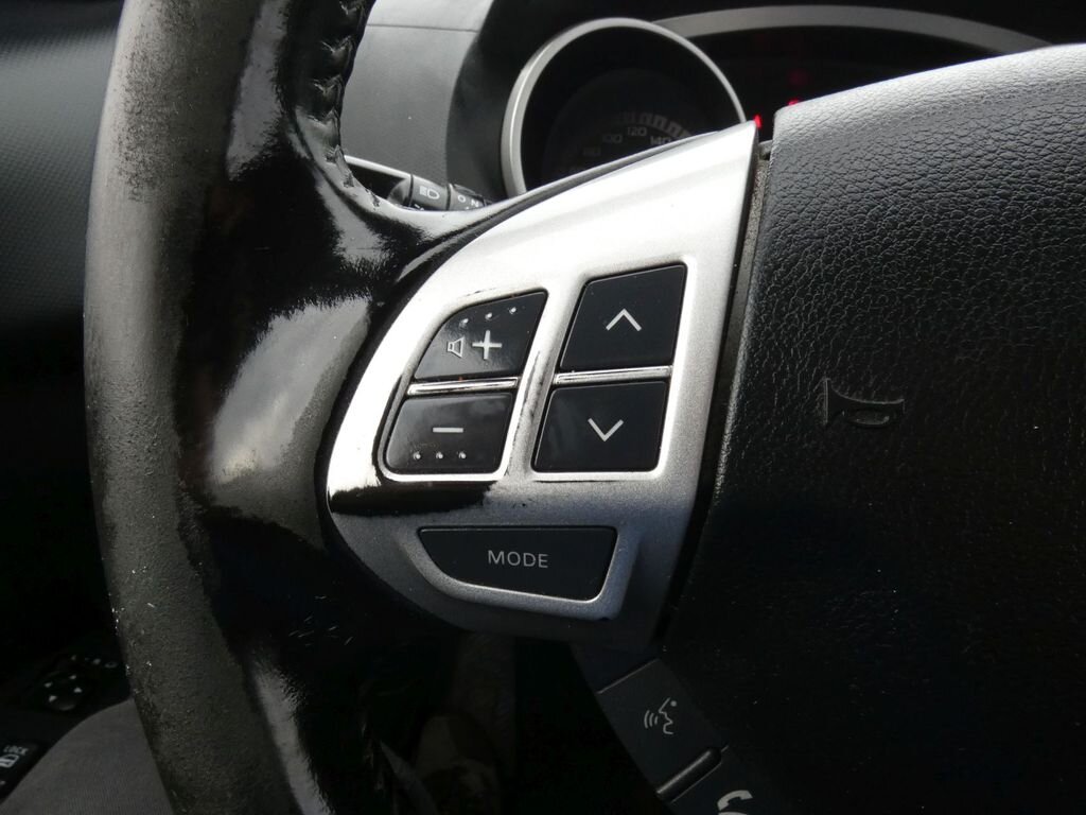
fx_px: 659
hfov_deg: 79.0
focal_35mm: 21
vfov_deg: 63.4
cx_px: 543
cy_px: 408
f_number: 5.6
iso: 250
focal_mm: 3.7
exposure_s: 1/60
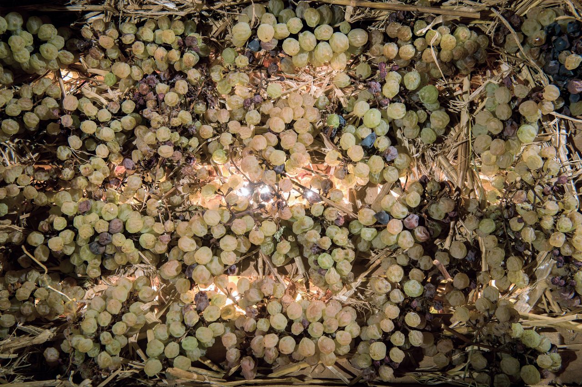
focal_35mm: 44
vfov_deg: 30.5
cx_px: 291
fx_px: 711
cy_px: 194
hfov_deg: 44.5
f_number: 8
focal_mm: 44
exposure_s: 1/250
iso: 400
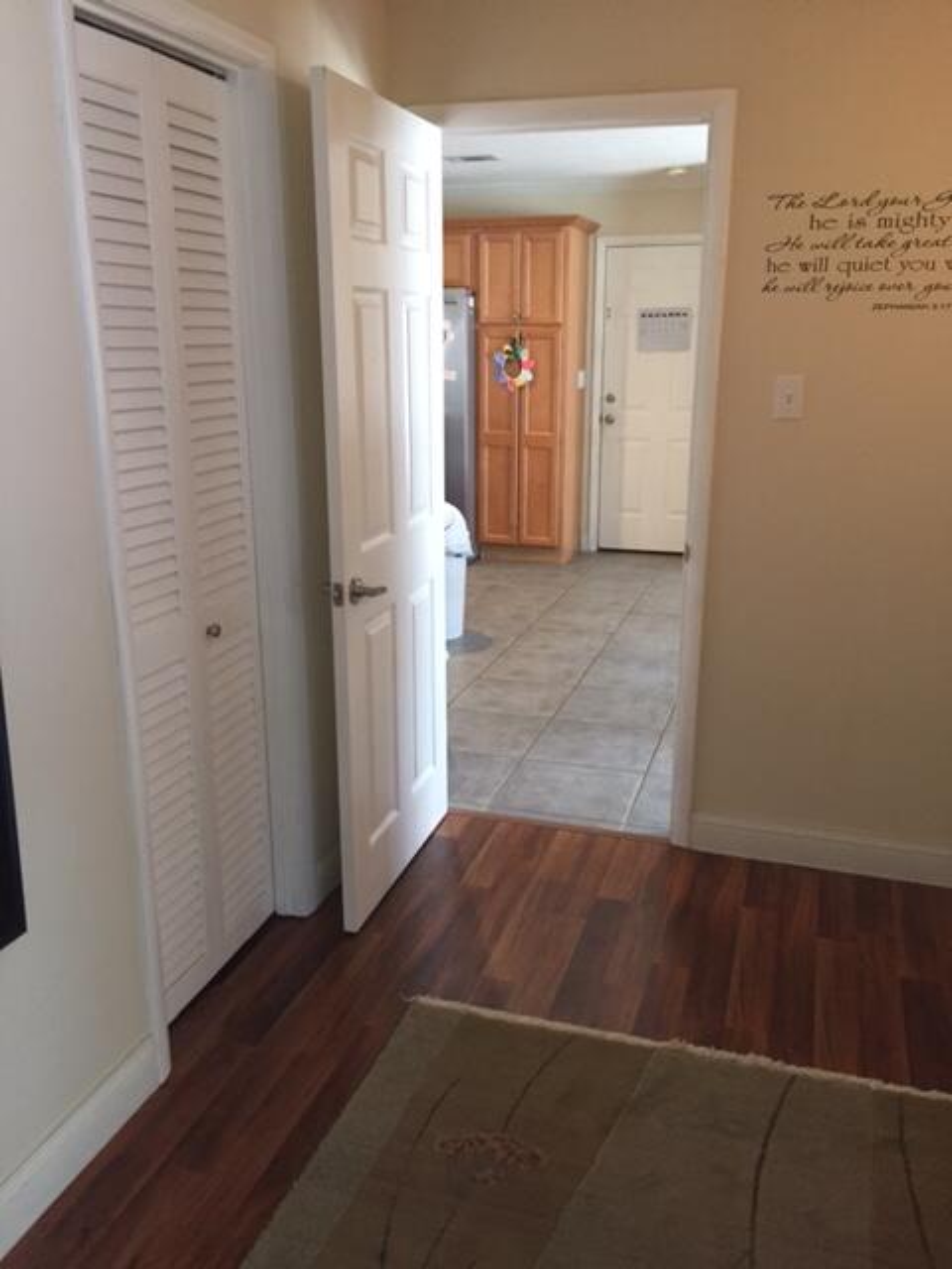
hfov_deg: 48.2
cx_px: 476
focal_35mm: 29
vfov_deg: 61.7
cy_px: 634
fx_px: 1063
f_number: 2.2
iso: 160
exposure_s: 1/30
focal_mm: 4.15
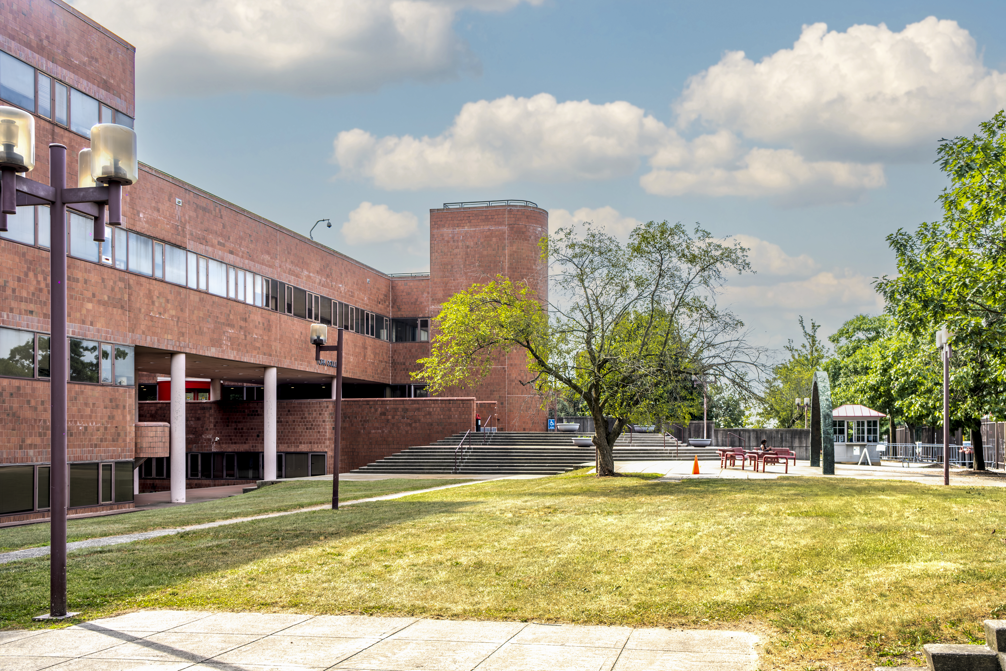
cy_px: 336
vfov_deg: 43.6
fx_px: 838
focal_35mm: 30
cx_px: 503
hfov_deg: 61.9
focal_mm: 20.2
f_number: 5
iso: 80
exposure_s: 1/200
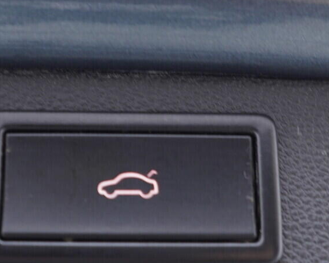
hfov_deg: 22.2
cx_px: 129
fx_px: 838
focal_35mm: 86
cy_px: 175
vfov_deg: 17.8
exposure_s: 1/40
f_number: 2.8
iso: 320
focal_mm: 24
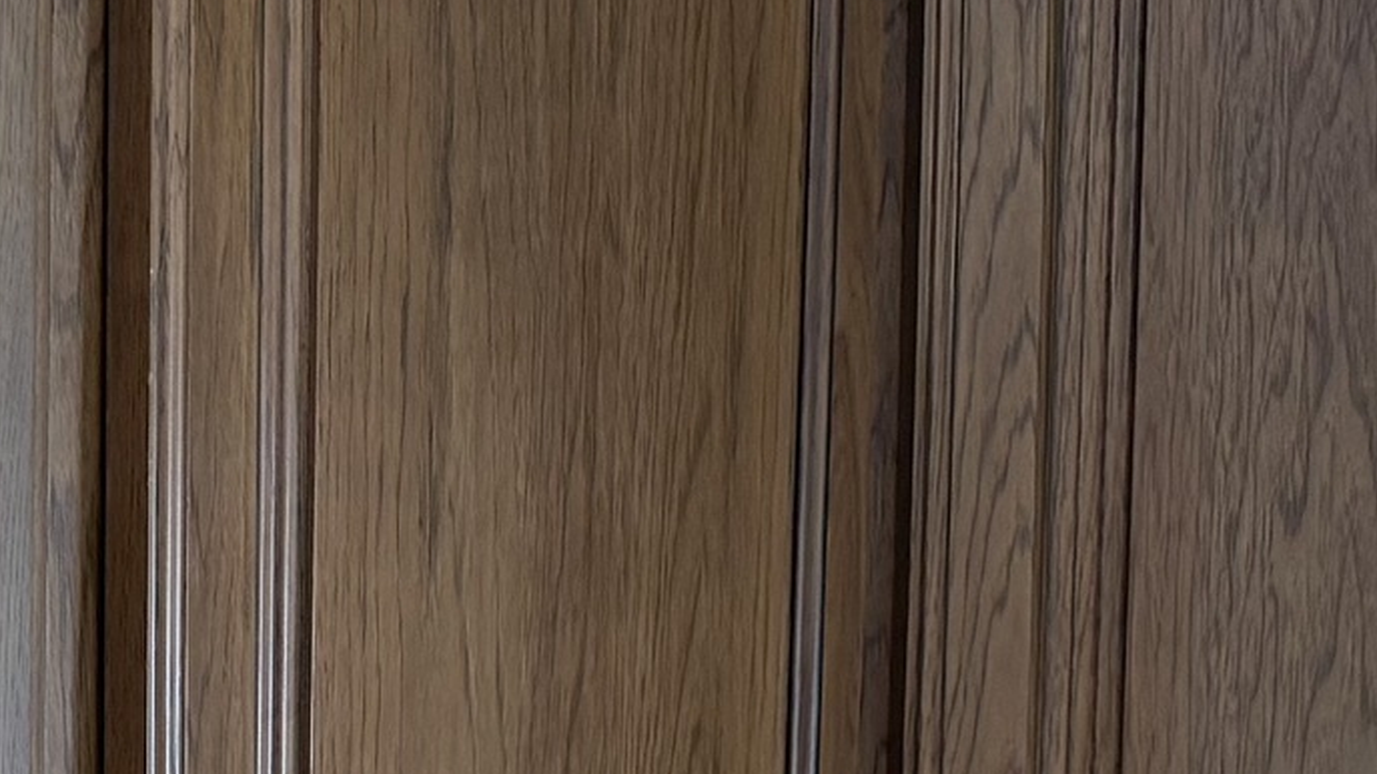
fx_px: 4271
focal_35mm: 117
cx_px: -371
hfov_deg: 17.3
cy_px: 1636
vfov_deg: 9.5
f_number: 1.78
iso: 125
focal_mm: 6.76
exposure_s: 1/60
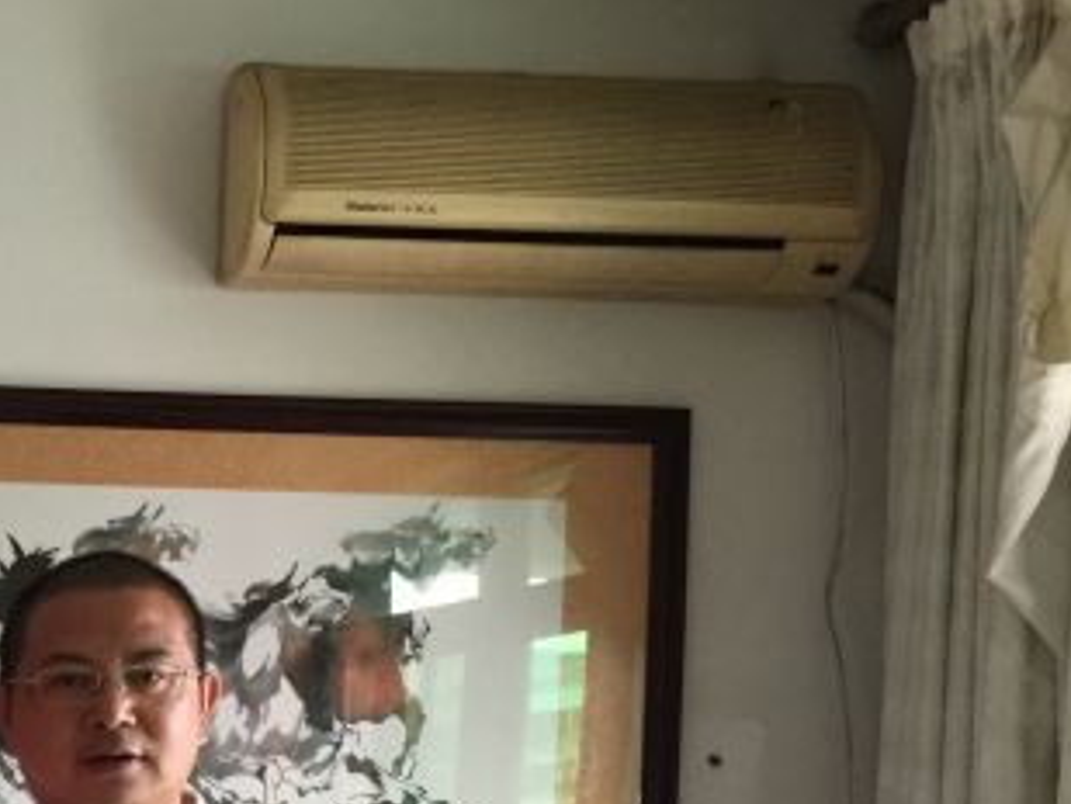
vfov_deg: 18.9
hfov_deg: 23.3
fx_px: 2321
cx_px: -284
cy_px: 866
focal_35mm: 75
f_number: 2.2
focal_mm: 4.15
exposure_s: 1/10
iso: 125
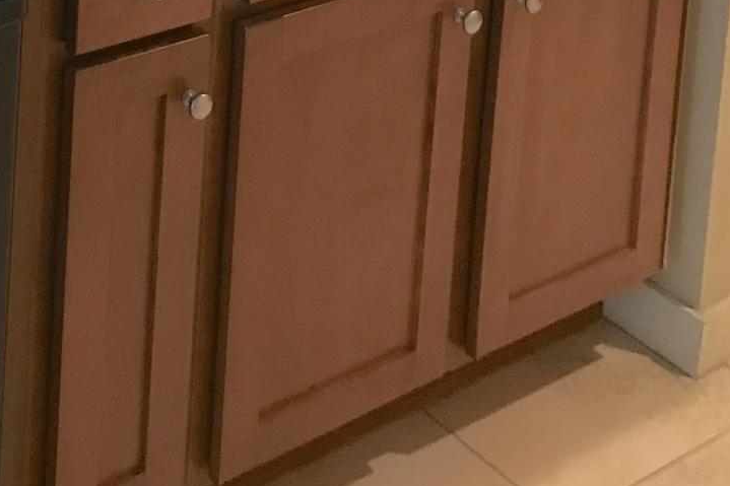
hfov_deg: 24.2
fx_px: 1642
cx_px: 36
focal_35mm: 81
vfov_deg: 14.1
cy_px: -490
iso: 100
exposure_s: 1/7
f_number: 1.8
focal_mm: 3.99
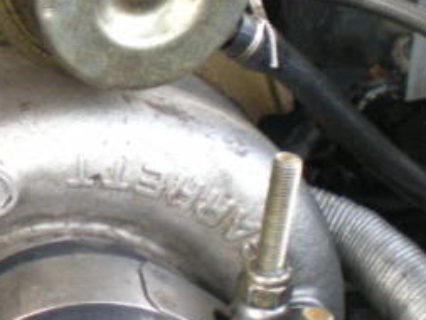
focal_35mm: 120
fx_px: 1477
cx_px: -37
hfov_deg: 16.0
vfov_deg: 12.4
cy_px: 158
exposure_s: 1/59.4
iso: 200
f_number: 3.1
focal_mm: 6.3
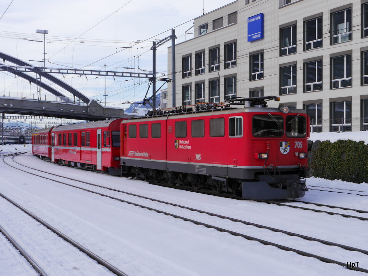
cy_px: 138
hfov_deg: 42.9
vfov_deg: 32.9
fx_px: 468
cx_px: 184
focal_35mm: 44
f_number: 8
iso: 160
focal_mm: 22
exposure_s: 1/400
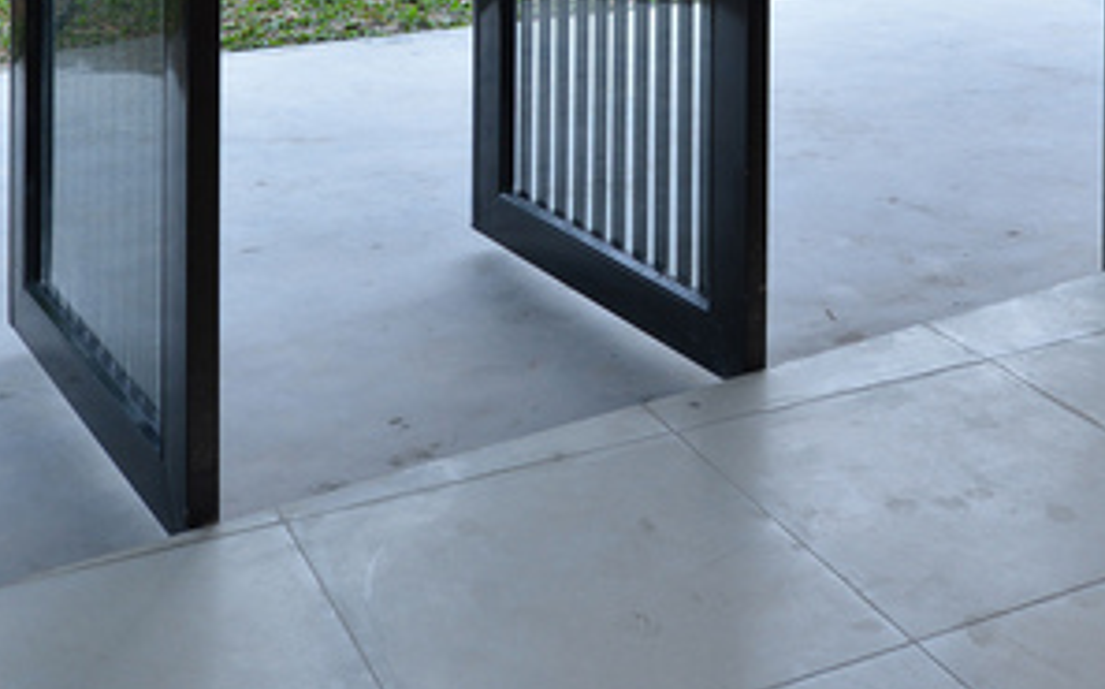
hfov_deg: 36.9
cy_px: -346
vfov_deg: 20.2
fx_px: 1655
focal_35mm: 55
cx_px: 627
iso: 200
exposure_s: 1.3
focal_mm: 16
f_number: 7.1
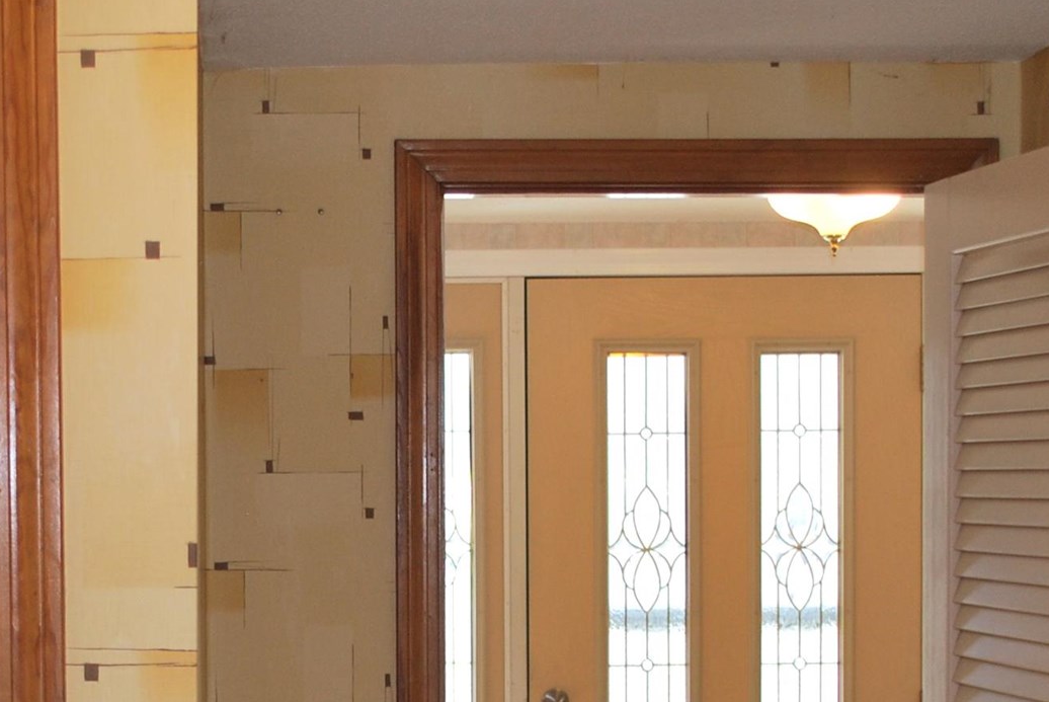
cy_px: 675
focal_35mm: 89
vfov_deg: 15.2
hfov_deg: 22.5
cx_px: 184
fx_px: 2596
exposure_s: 1/60
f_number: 3.8
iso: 200
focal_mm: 20
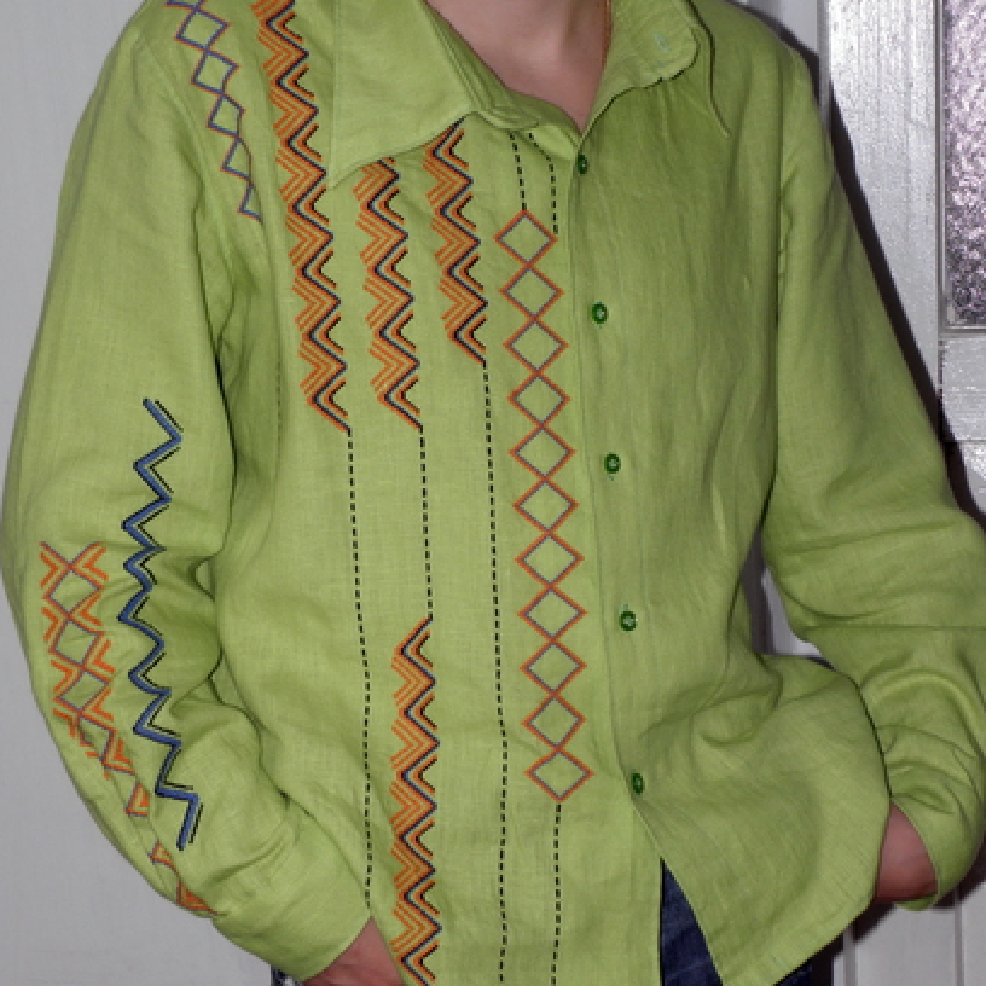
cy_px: 495
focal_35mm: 106
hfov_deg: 16.4
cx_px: 497
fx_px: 3416
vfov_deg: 16.4
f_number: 4.1
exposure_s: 1/100
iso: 100
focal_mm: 15.97
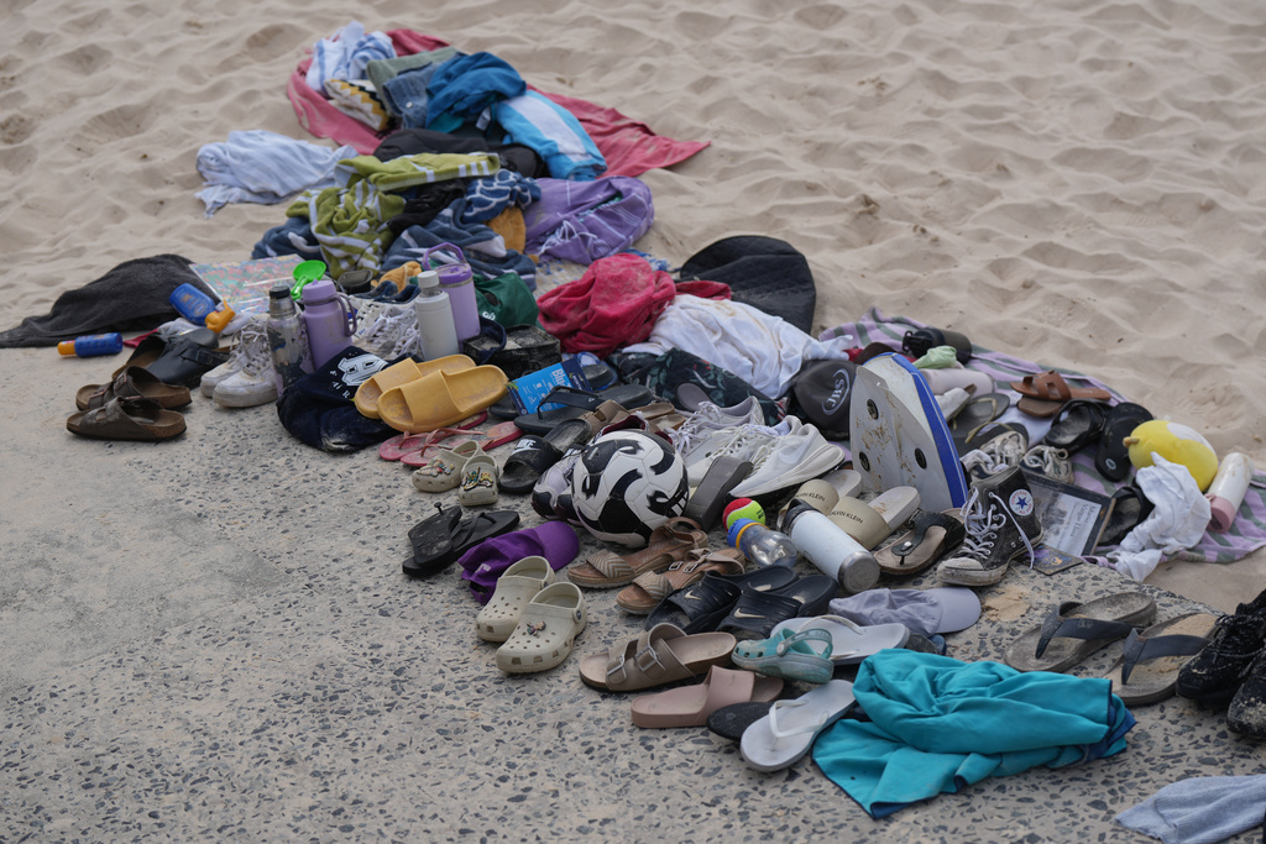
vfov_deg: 19.5
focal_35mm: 70
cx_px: 633
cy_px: 422
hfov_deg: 28.8
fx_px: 2462
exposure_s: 1/1000
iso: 100
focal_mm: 70
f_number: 4
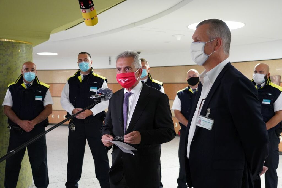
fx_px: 337
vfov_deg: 31.2
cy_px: 94
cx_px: 141
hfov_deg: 45.4
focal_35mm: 43
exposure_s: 1/160
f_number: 4
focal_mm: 43
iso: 8000
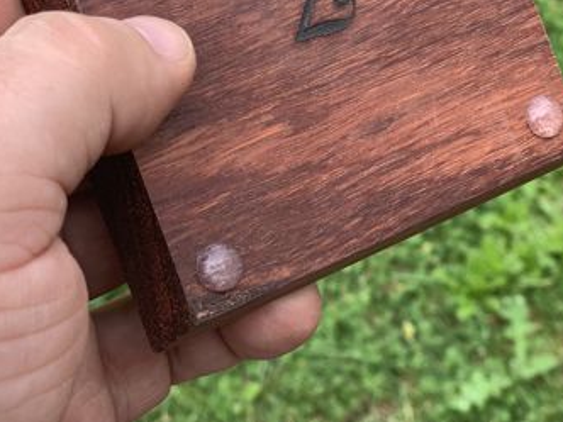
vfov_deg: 15.5
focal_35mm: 94
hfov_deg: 20.9
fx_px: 1529
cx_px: 283
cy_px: 42
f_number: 2.4
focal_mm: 6
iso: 16
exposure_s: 1/309
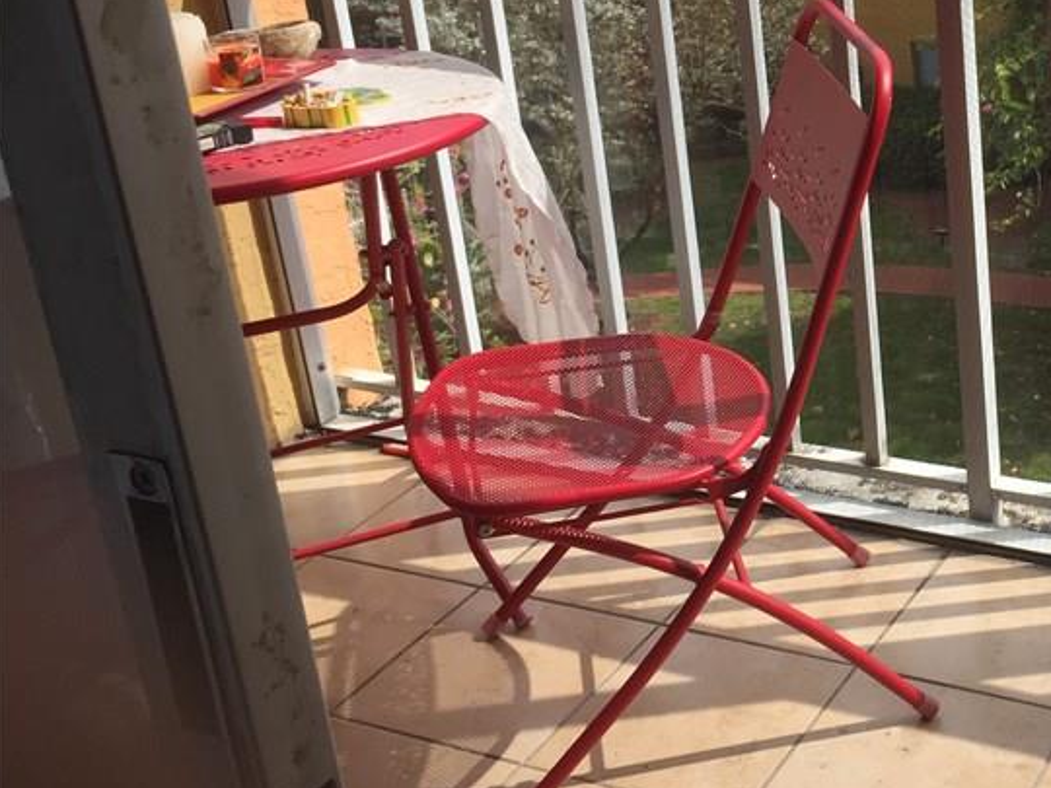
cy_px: 175
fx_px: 1670
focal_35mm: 55
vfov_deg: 26.1
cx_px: 991
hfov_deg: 32.7
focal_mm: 4.15
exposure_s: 1/1041
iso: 32
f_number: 2.2
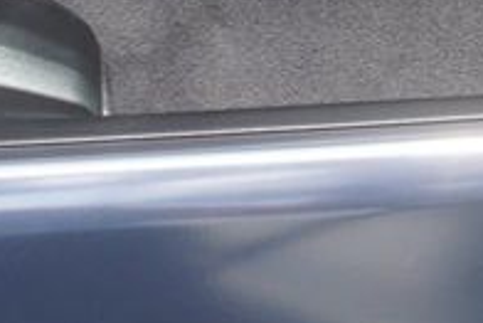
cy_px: 138
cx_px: 1168
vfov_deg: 8.8
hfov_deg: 11.0
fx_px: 2108
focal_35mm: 157
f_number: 6.3
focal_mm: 20
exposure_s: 1/160
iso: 100
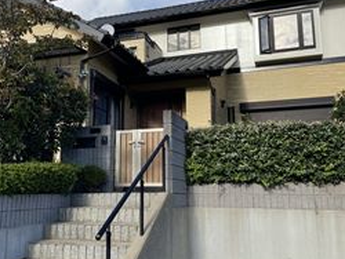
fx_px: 389
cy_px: 116
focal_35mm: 39
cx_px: 144
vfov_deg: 36.8
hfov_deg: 47.6
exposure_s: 1/3300
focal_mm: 4.2
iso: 50
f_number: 1.6
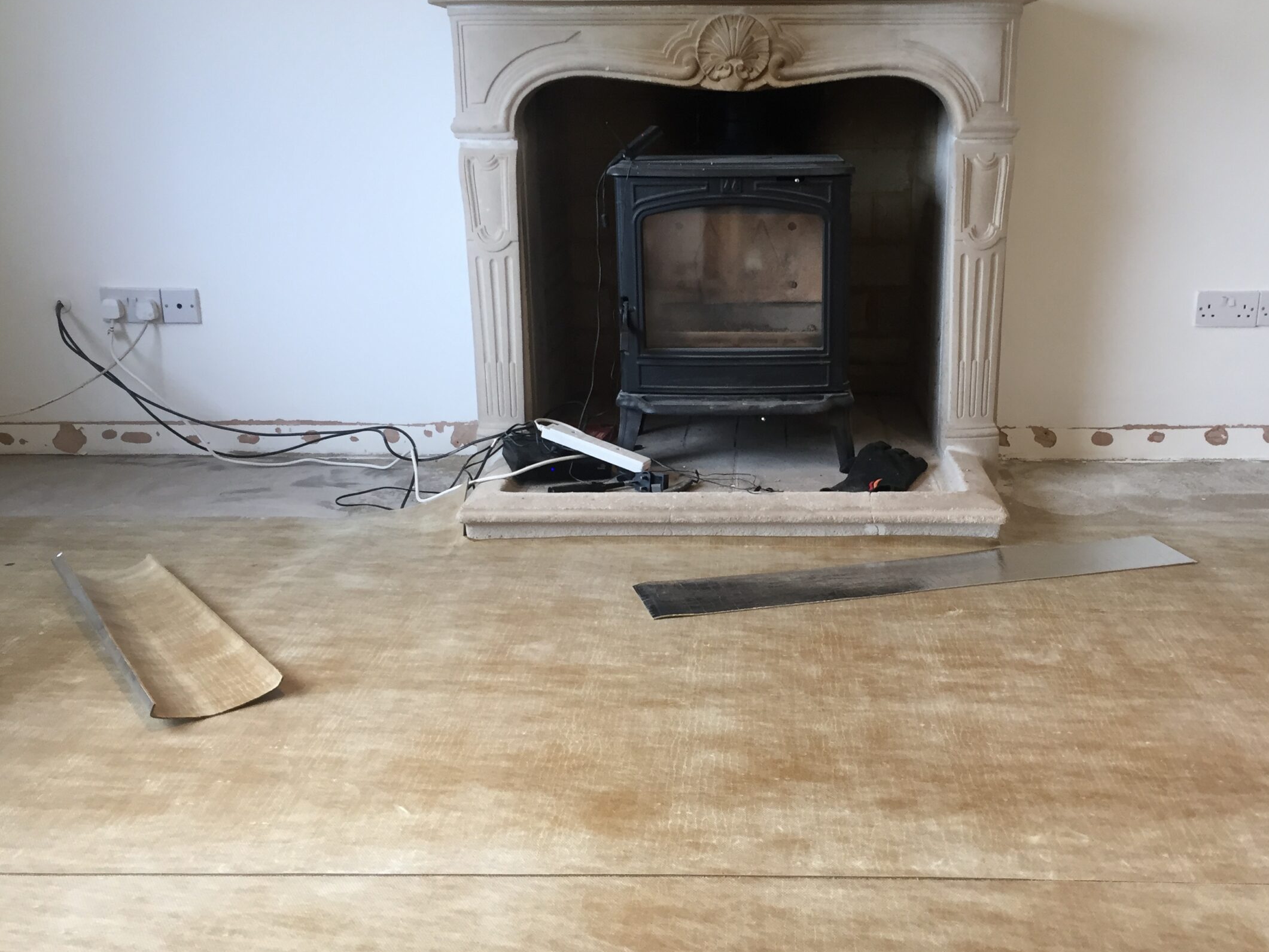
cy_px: 472
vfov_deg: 40.7
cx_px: 747
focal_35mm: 35
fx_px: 1283
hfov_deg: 52.3
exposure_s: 1/33
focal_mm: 4.15
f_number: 2.2
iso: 32
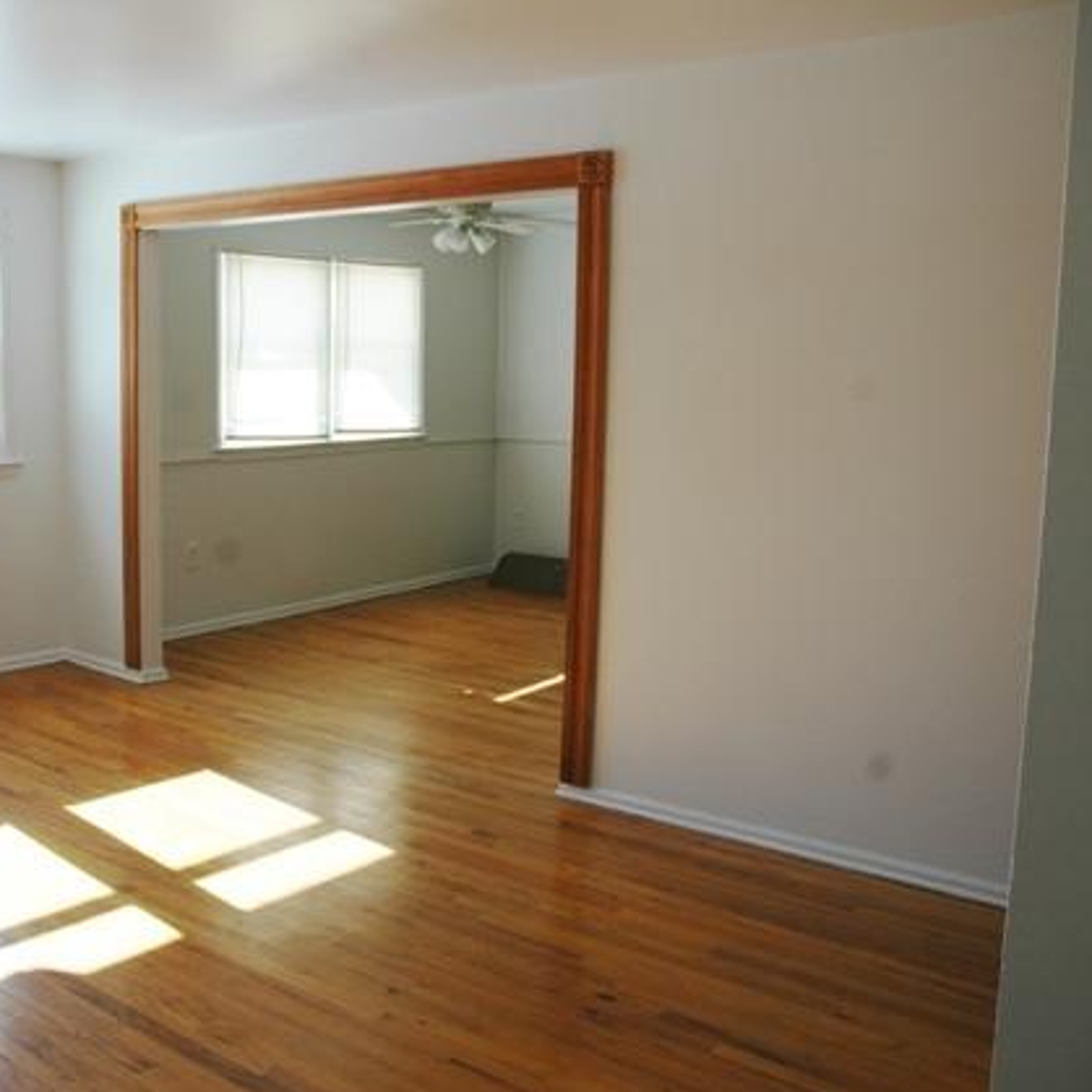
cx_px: 305
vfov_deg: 47.2
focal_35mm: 35
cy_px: 550
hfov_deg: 45.9
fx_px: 1249
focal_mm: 18
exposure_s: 1/125
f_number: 5.6
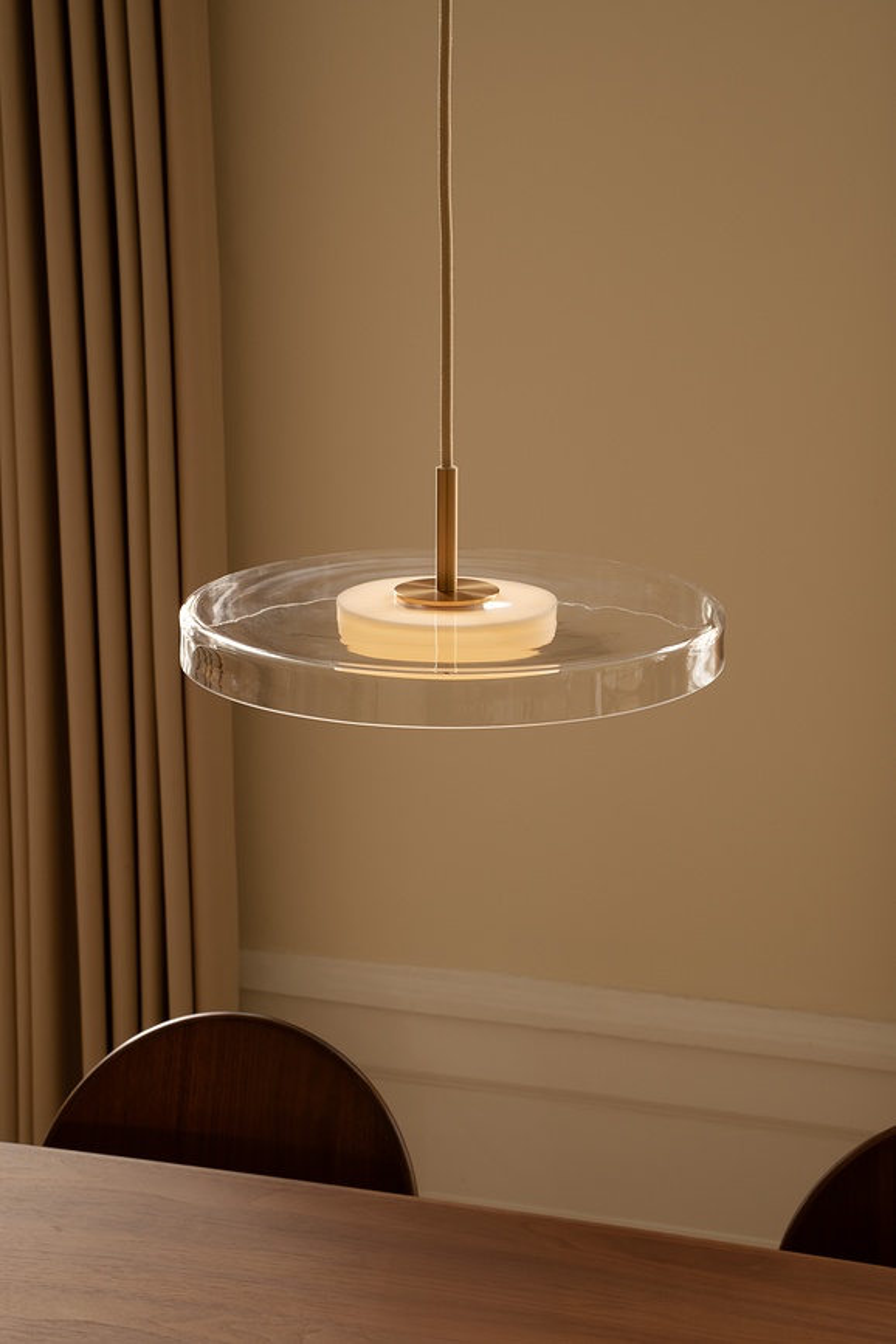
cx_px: 448
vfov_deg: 27.0
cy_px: 672
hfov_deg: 18.2
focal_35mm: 75
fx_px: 2800
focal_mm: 75
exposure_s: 2.5
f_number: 22
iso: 200
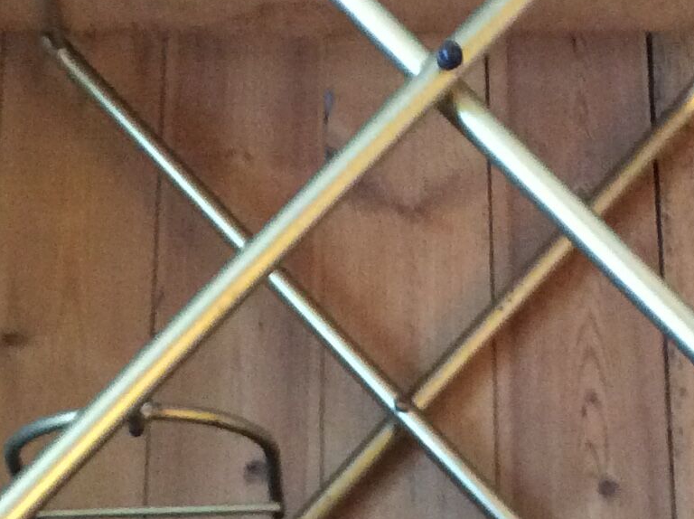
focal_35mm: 108
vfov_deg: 13.7
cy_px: 342
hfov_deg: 18.2
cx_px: 361
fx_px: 2163
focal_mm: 3.3
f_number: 2.4
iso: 250
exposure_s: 1/25
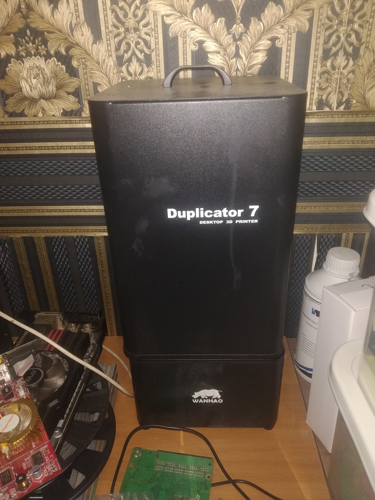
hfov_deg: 53.1
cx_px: 188
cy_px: 250
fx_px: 376
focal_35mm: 26
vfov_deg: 67.3
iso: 400
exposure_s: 1/25
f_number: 2.2
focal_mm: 3.82
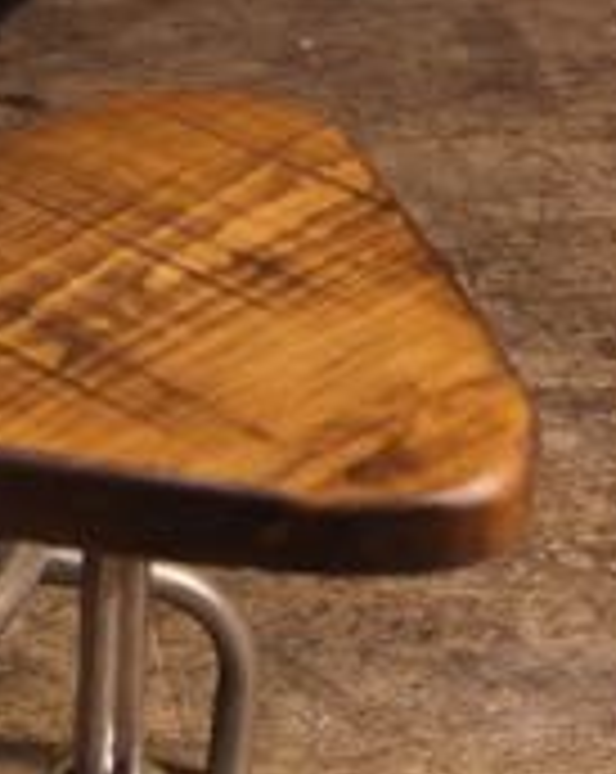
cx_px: 72
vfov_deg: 10.9
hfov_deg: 8.8
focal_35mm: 174
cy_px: 976
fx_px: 3976
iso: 2500
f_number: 4.5
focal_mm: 35
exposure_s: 1/125
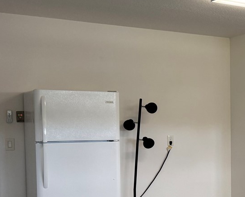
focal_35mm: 69
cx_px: 313
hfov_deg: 24.3
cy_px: 153
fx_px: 501
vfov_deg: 21.9
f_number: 1.78
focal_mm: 6.76
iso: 160
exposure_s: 1/120
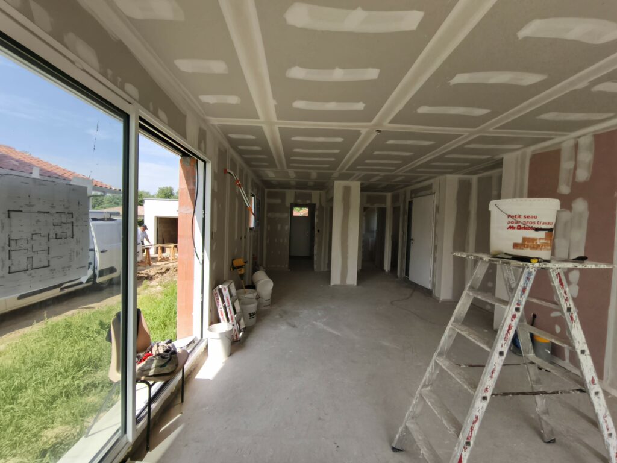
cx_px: 308
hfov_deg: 98.2
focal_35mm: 15
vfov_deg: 81.7
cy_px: 232
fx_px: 267
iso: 100
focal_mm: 1.91
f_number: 2.2
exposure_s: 1/1394
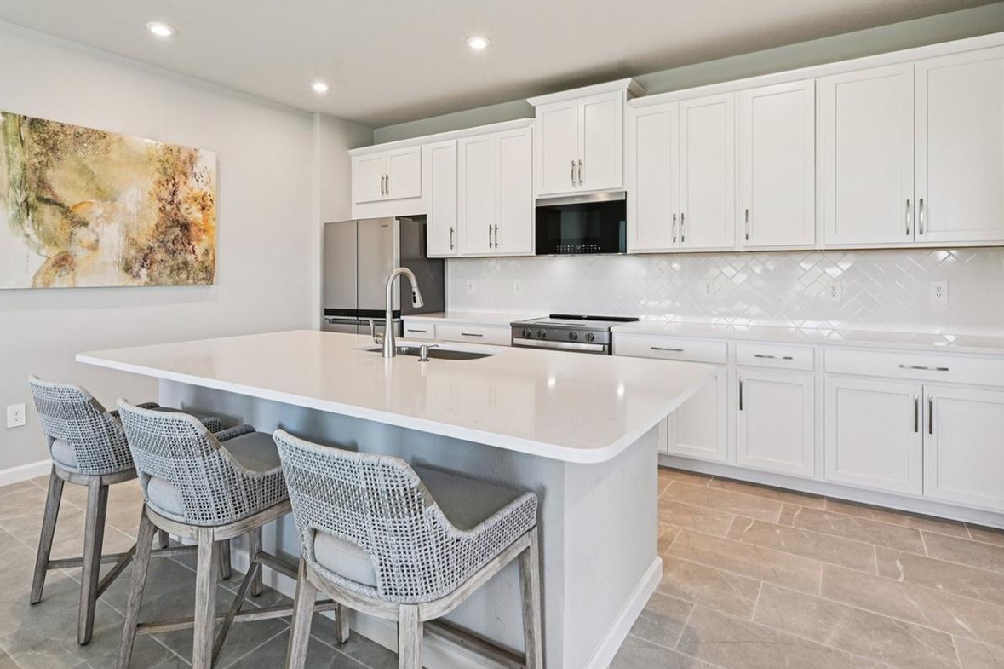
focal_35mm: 19
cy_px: 273
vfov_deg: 64.0
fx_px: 530
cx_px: 501
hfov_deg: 86.9
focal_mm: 14
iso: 400
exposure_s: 1/50
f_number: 8
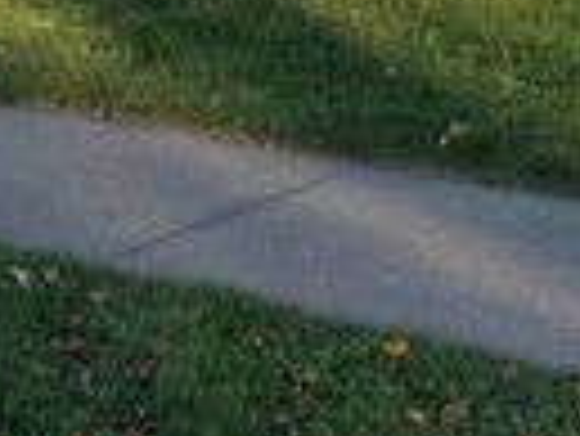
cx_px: 202
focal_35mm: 101
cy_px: -308
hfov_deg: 19.4
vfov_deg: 13.4
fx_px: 1694
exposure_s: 1/1418
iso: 50
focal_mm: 5.96
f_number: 1.6
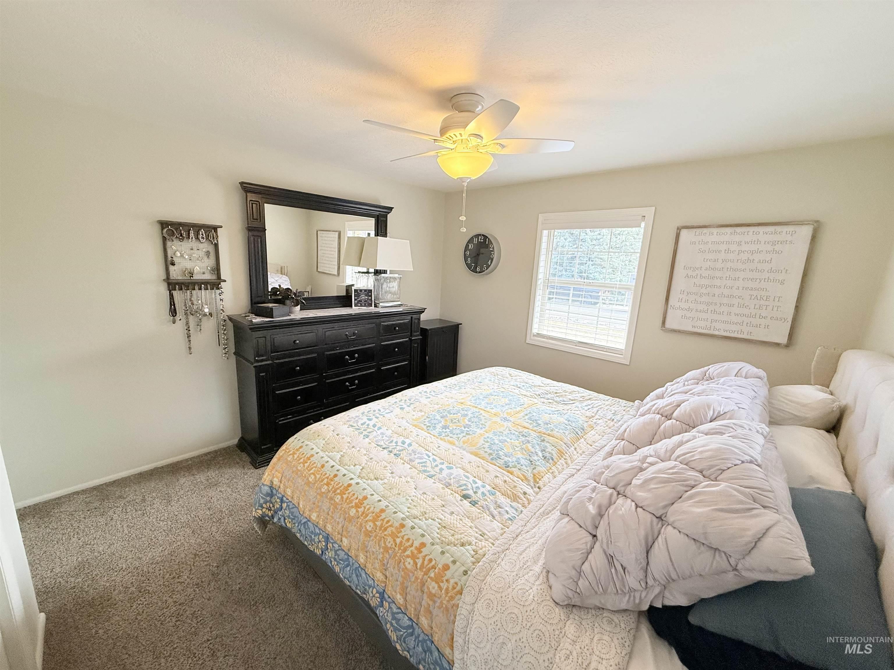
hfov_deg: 102.1
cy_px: 335
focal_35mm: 14
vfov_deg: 85.7
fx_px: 362
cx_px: 447
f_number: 2.2
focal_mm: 2.22
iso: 160
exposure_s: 1/120
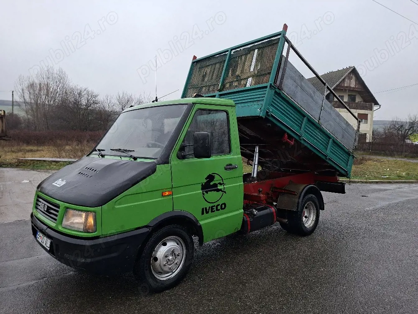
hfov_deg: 73.9
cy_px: 157
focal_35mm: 23
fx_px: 278
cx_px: 209
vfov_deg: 58.9
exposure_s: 1/256
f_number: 1.8
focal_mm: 5.54
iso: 50
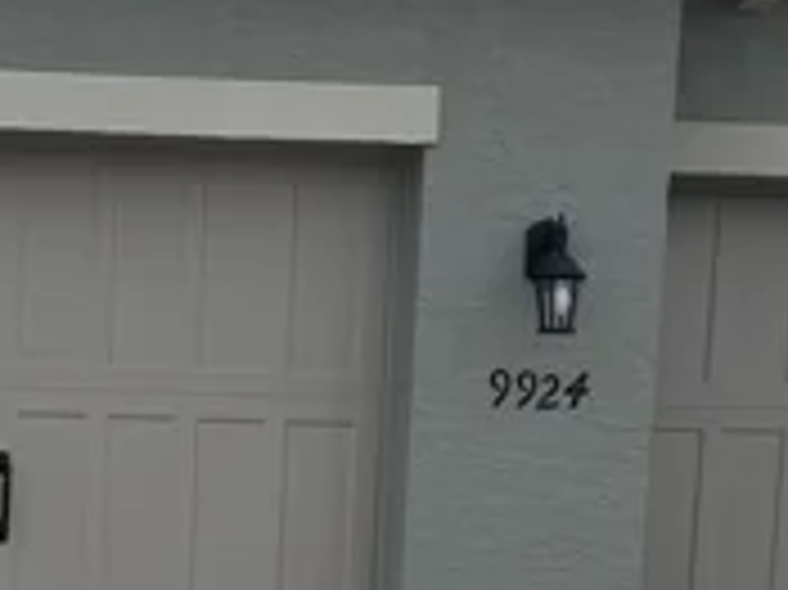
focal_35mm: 110
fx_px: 2502
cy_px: 779
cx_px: 108
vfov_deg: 13.0
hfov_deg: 17.7
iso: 80
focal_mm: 6.76
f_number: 1.78
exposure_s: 1/2506
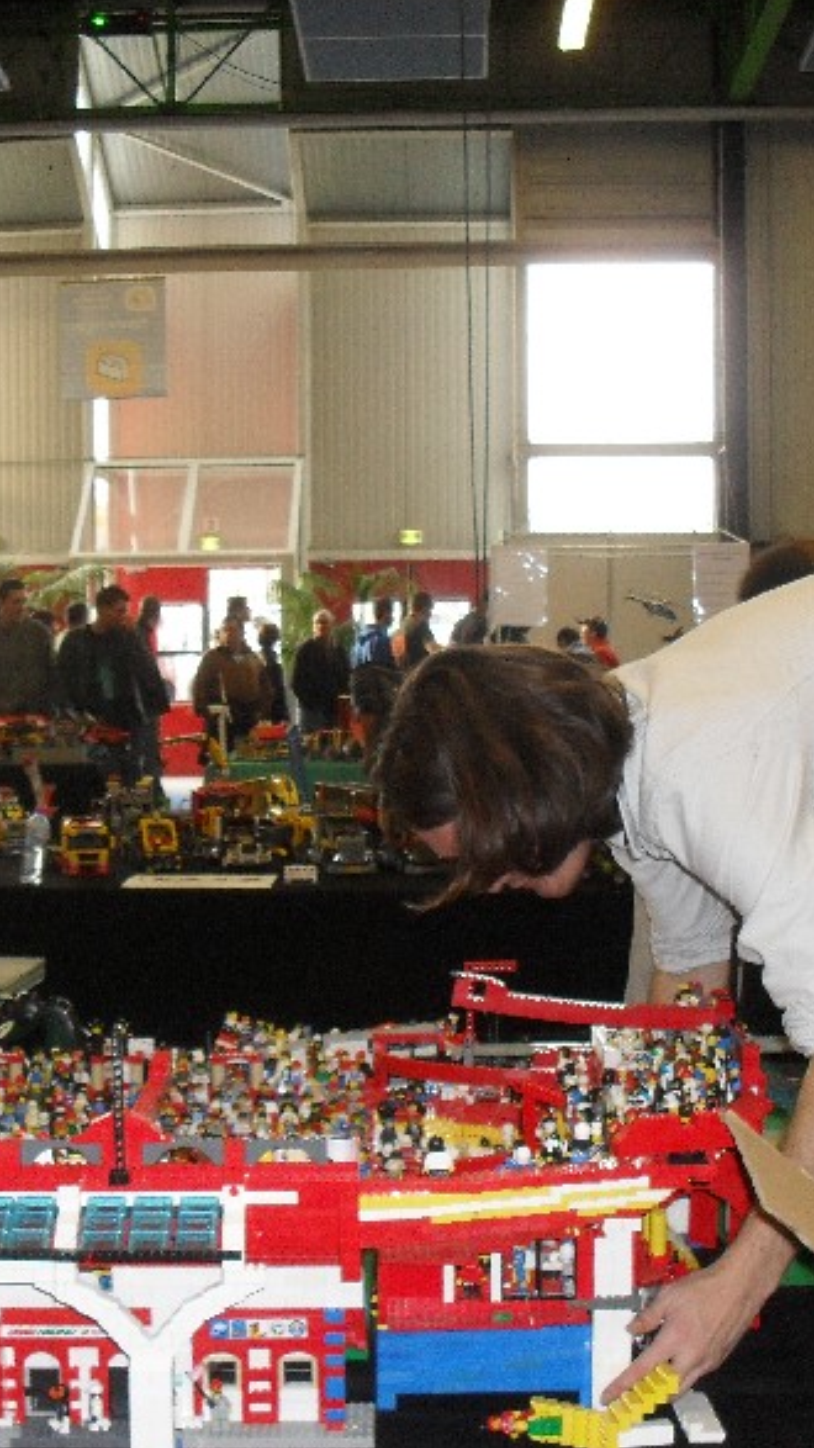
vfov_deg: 39.9
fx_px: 1996
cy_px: 713
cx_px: 345
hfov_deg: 23.0
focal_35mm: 52
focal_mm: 6.3
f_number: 3.2
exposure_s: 1/45
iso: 200
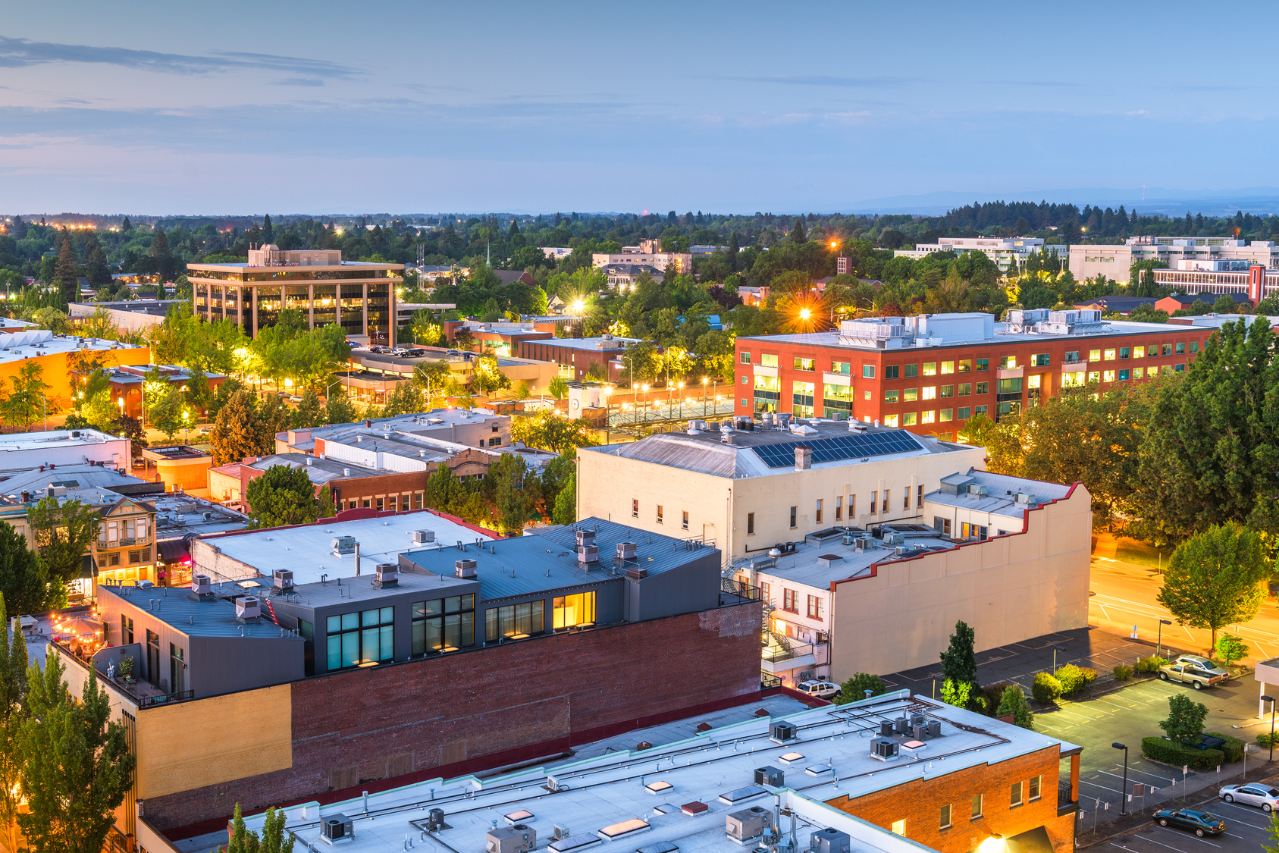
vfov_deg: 30.5
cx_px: 504
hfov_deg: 44.2
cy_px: 386
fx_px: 1563
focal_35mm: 44
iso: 100
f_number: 8
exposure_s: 30
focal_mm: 35
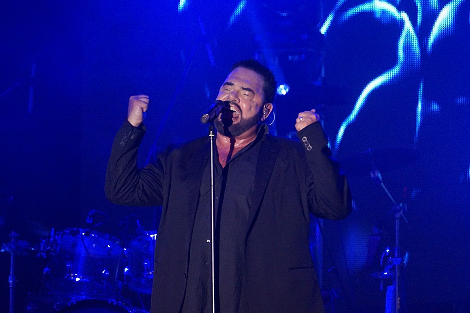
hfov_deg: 4.9
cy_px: 157
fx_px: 5508
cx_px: 235
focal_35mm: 422
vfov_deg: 3.3
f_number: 5.6
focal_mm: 280
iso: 3200
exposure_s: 1/125
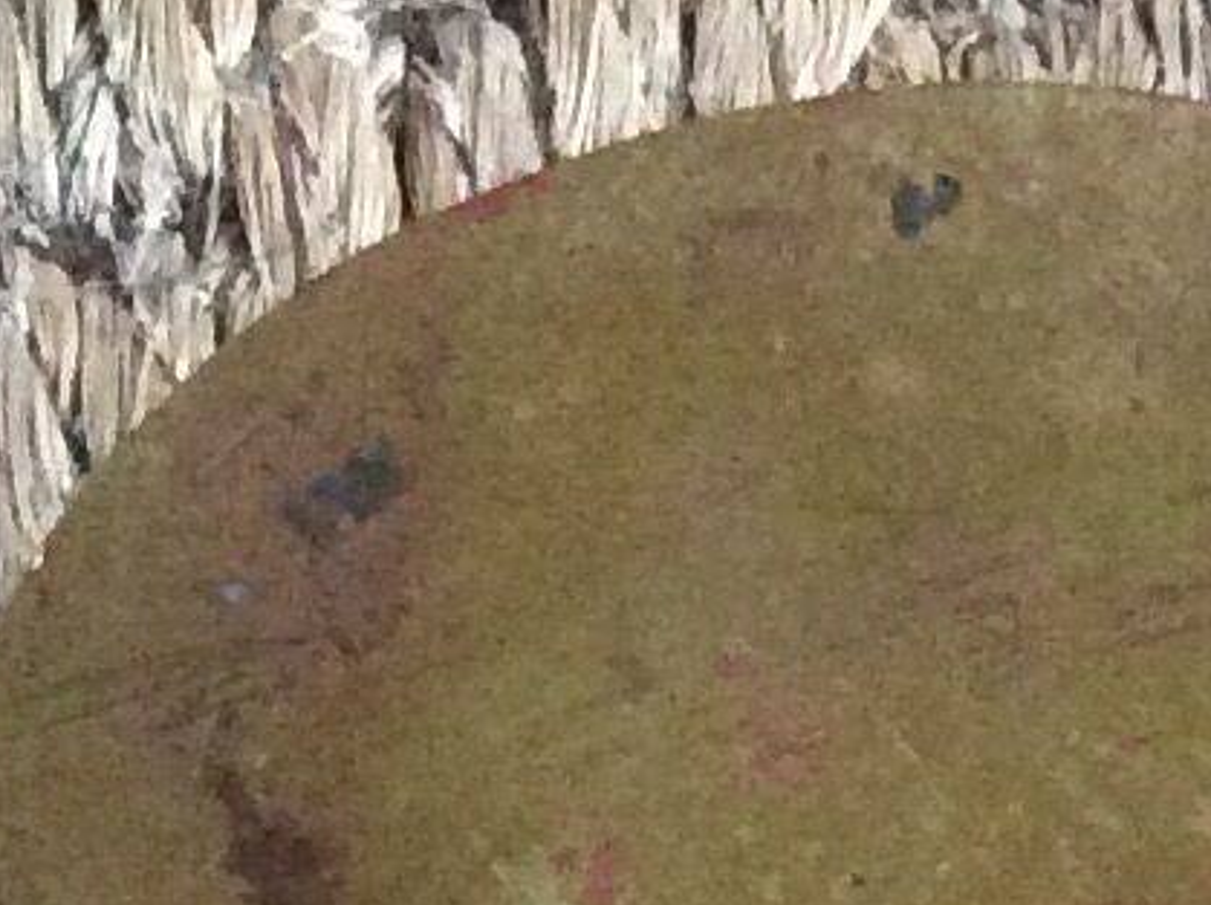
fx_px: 6917
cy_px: 1544
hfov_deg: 9.9
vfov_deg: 7.3
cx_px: 1353
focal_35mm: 198
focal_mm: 3.3
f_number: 2.4
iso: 320
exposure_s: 1/25
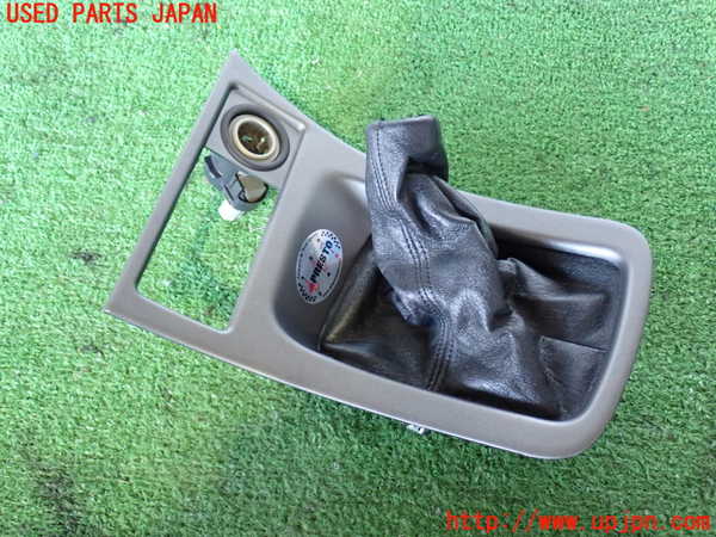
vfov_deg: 37.7
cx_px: 358
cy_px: 268
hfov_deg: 49.0
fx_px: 786
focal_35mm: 38
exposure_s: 1/40
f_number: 2.7
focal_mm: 6.83
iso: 800
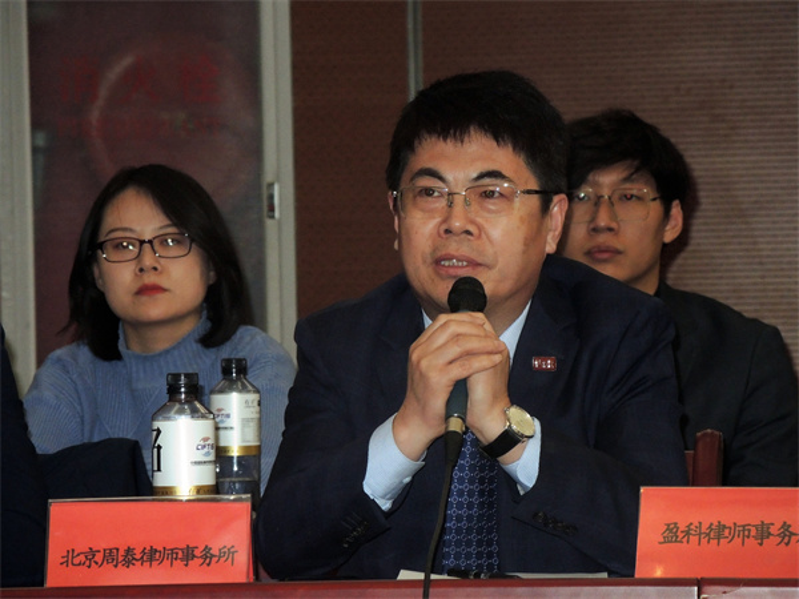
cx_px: 400
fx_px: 4616
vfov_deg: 7.4
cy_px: 300
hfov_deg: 9.9
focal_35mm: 200
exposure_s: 1/250
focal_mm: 42.8
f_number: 4
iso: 800
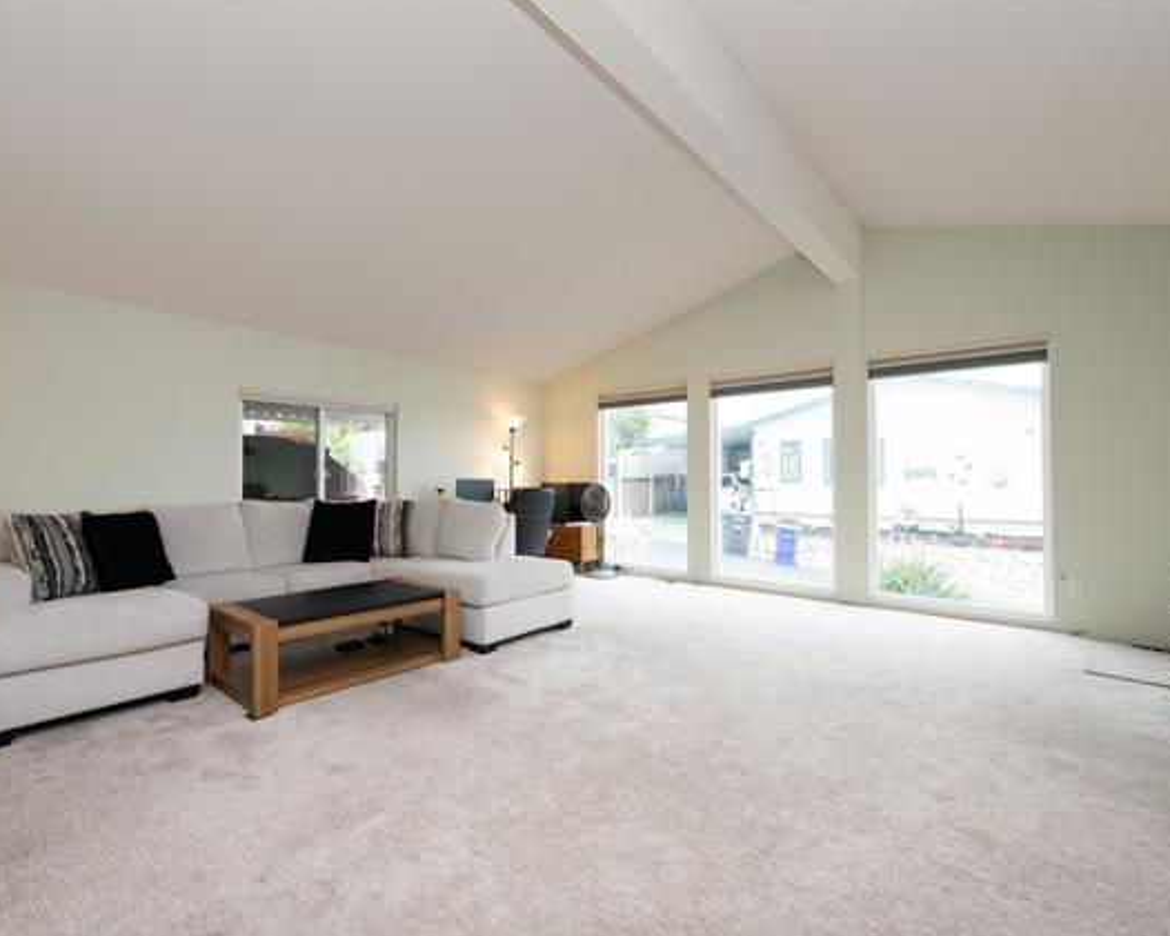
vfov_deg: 80.4
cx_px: 509
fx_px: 554
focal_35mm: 16
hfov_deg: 92.6
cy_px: 468
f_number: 7.1
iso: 320
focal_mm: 14
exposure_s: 1/40
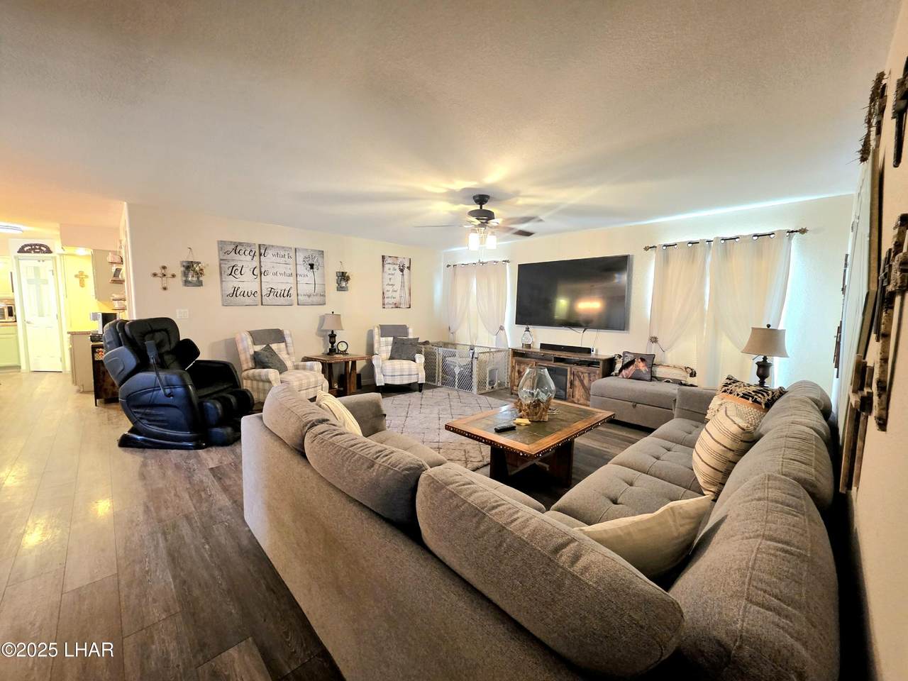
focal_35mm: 13
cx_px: 454
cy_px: 340
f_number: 1.9
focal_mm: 2.2
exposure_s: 1/60.2
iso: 500
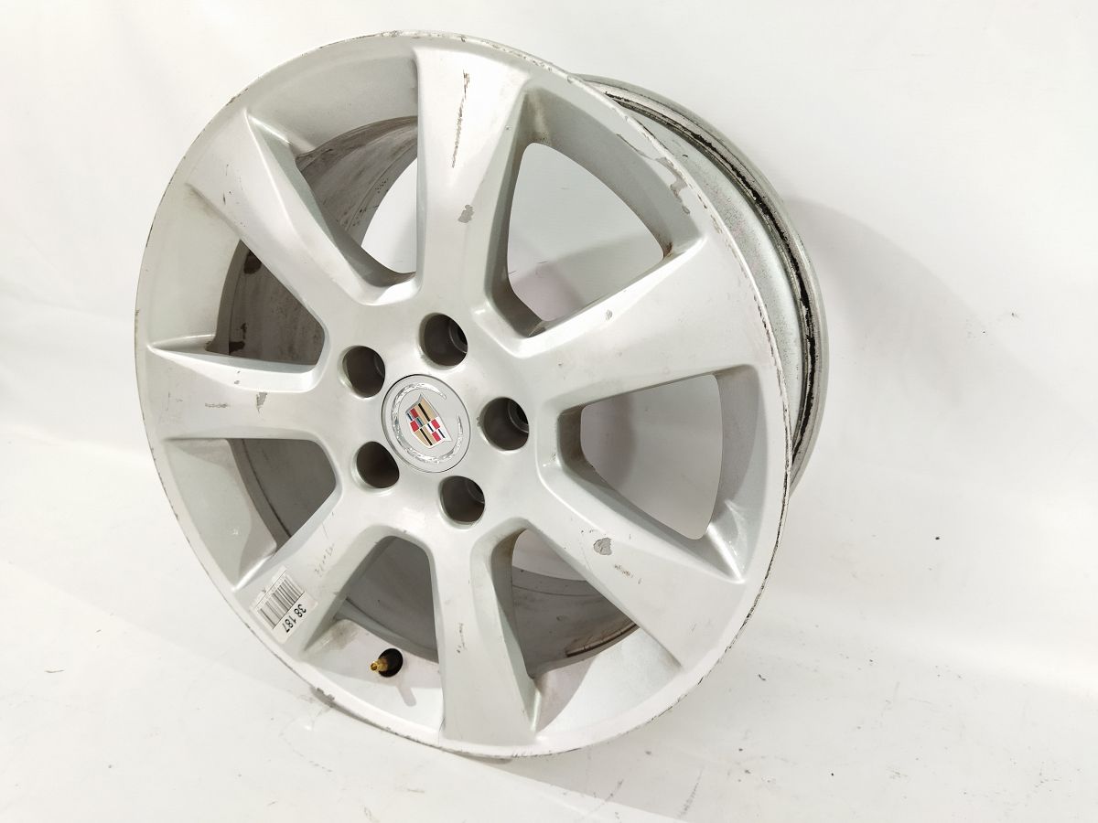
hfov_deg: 65.3
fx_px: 856
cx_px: 549
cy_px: 412
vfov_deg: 51.4
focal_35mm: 27
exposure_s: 1/50
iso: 238
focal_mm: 4.71
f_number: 1.79
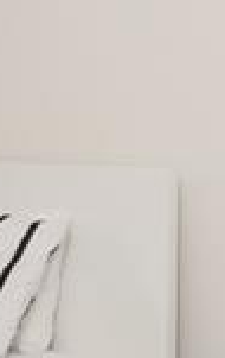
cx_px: -301
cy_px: 123
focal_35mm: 124
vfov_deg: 16.8
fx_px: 1211
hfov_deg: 9.5
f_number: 8
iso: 320
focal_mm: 12
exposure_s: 1/4
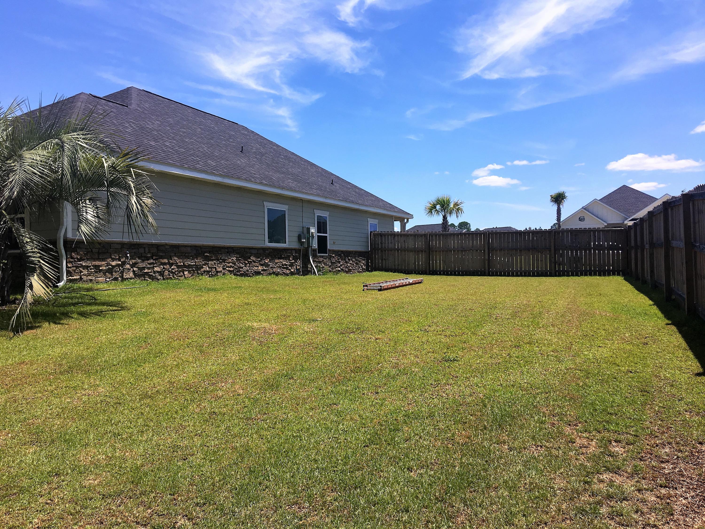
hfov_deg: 61.7
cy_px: 264
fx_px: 591
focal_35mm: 29
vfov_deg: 48.2
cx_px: 352
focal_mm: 4.15
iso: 25
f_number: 2.2
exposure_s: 1/1748
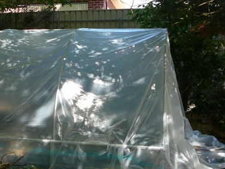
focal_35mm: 60
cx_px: 37
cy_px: 94
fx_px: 390
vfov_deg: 24.4
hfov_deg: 31.2
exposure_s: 1/200
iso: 80
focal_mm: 5.2
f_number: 2.8
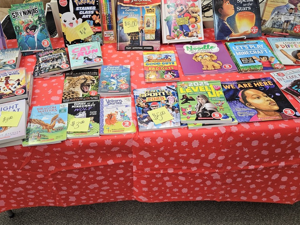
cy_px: 96
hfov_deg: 58.1
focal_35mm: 31
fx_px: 269
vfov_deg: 45.3
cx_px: 128
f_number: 1.8
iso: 160
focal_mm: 5.4
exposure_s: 1/120
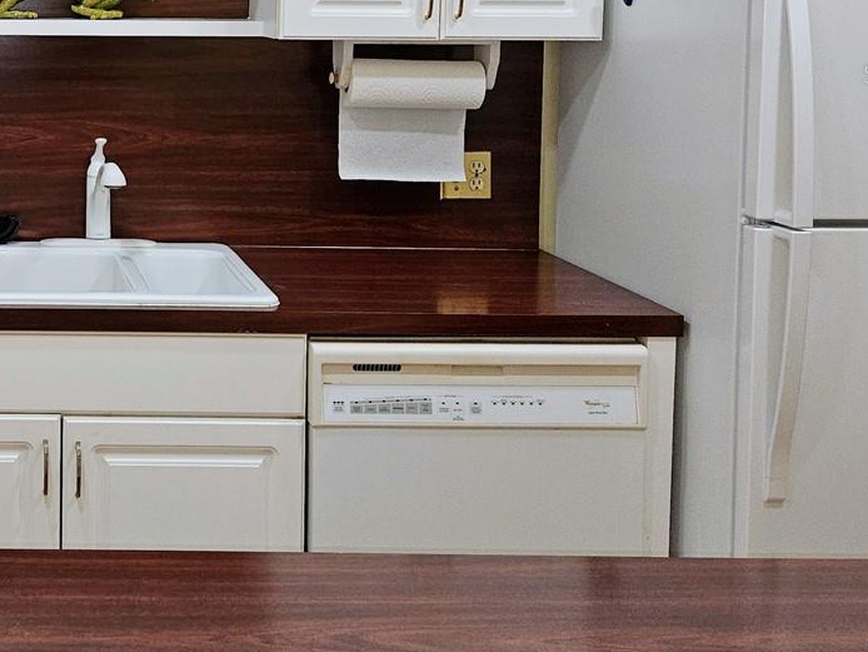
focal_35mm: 53
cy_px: 74
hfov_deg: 32.9
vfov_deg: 26.7
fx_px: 1329
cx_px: -19
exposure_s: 1/60
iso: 80
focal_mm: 5.4
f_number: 1.8
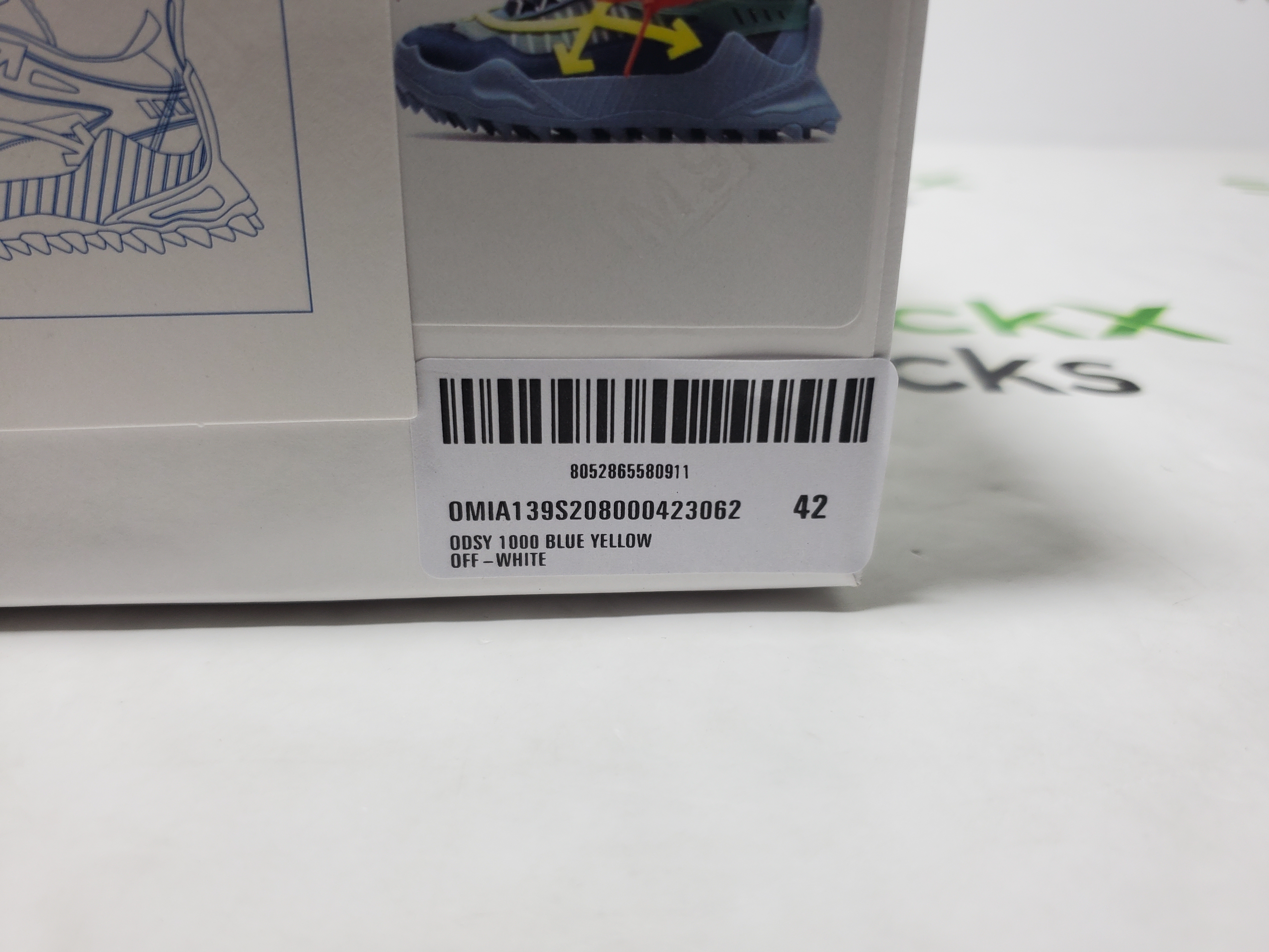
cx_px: 634
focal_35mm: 26
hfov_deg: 67.3
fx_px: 953
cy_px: 476
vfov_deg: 53.1
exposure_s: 1/363
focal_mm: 4.3
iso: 50
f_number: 1.5
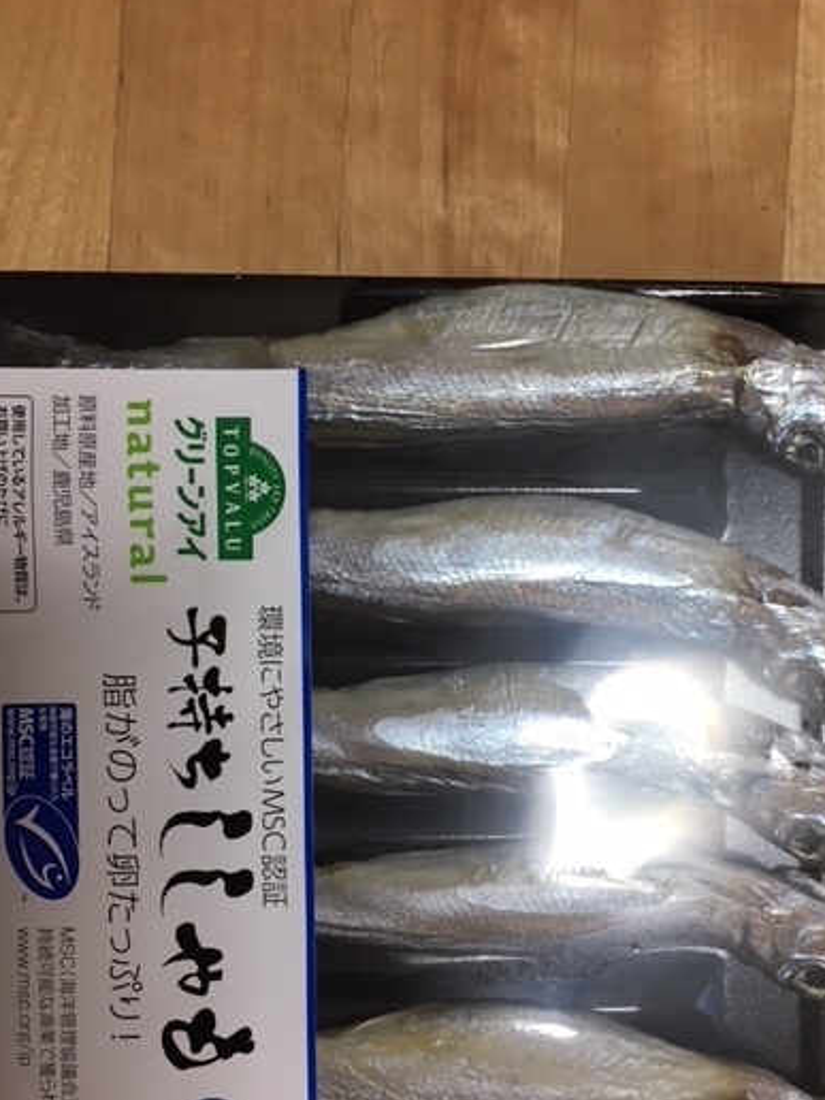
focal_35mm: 36
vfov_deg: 51.0
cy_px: 657
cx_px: 454
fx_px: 1144
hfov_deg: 39.6
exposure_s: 1/30
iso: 25
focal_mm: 4.15
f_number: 2.2
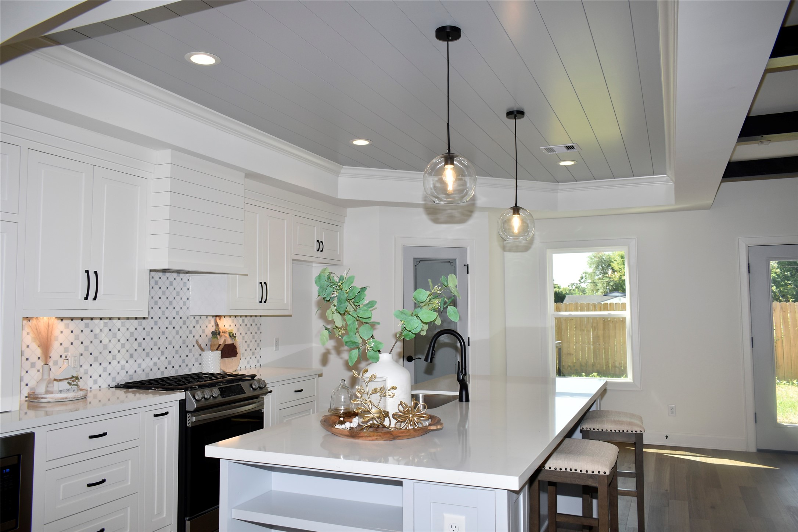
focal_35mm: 27
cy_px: 266
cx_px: 399
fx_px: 598
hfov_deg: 67.4
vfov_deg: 47.9
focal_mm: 18
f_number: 5
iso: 220
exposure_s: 1/200
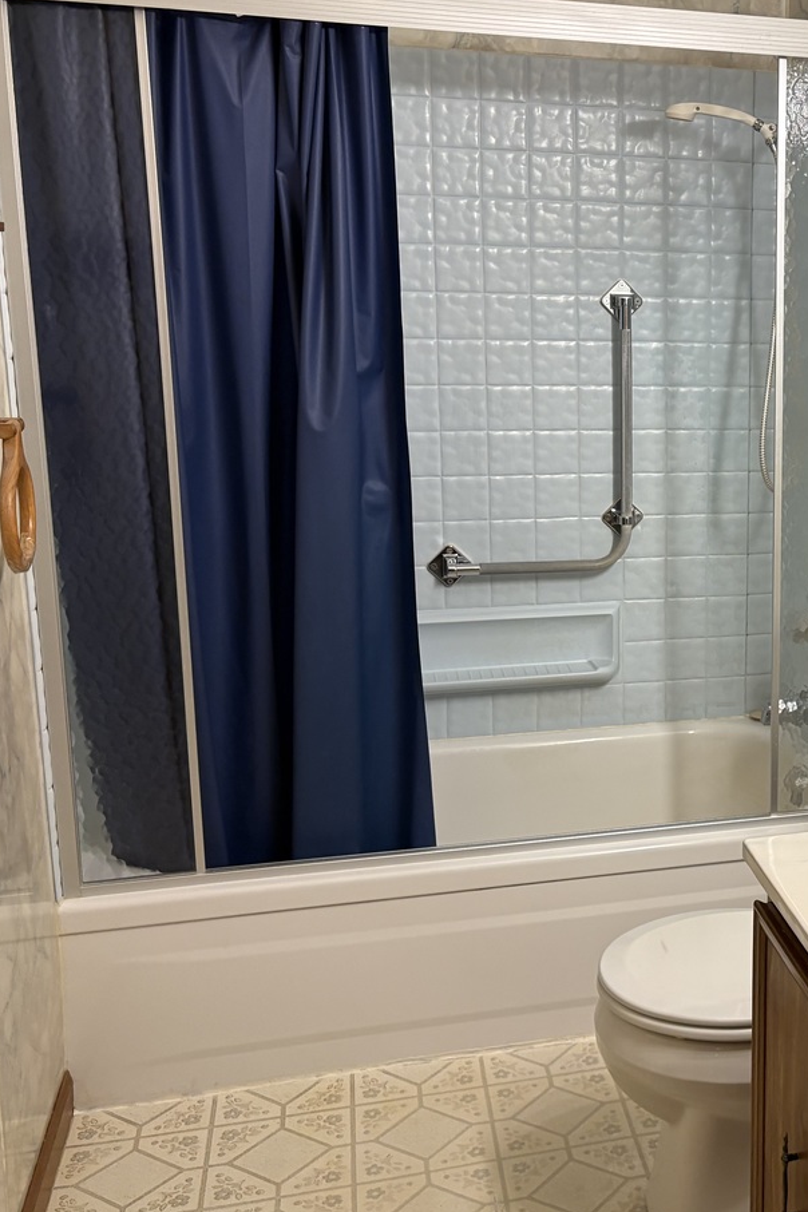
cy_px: 538
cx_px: 825
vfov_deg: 45.4
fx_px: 1448
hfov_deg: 29.0
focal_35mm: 43
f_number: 1.6
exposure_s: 1/60
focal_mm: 5.96
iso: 125
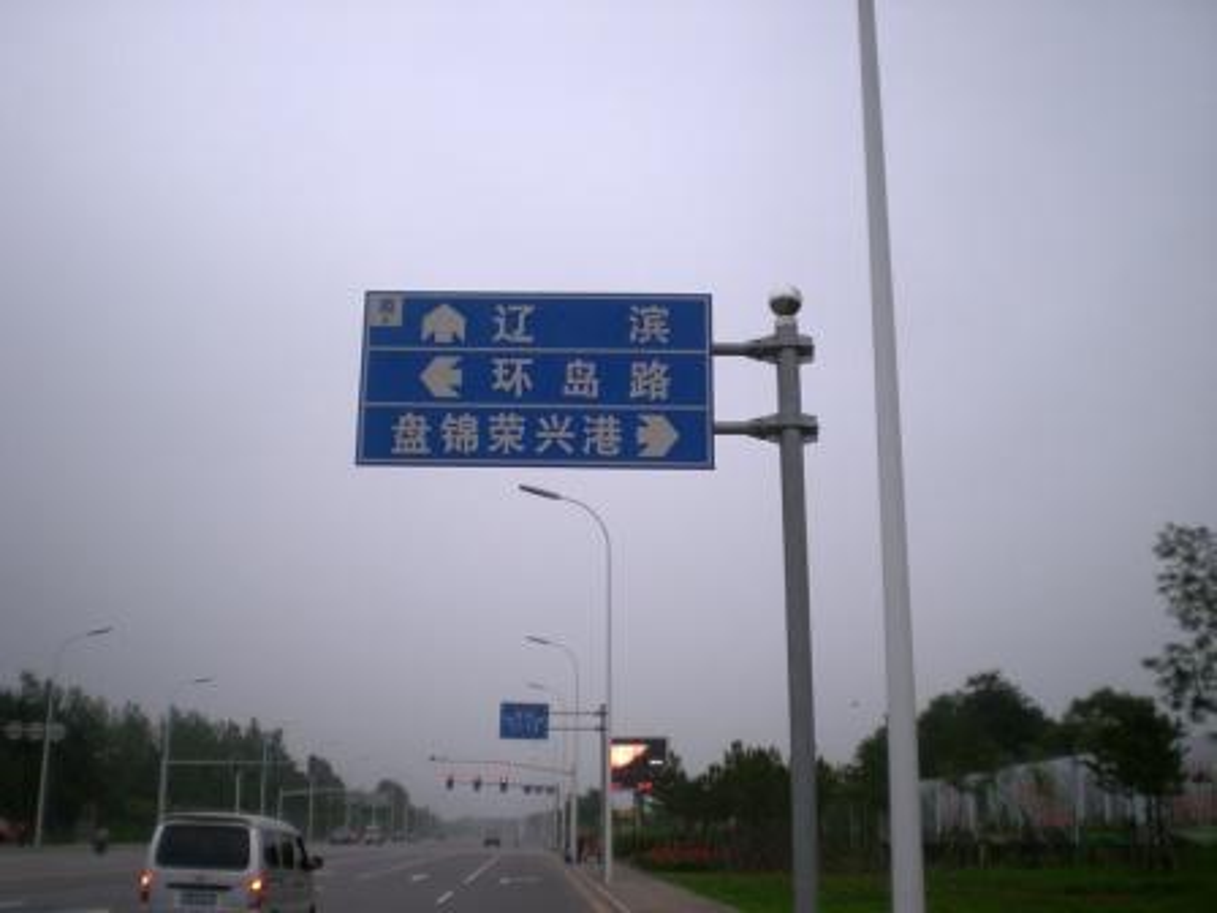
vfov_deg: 37.7
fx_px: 1336
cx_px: 608
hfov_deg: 49.0
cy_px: 456
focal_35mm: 38
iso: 50
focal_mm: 6.3
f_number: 3.1
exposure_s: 1/170
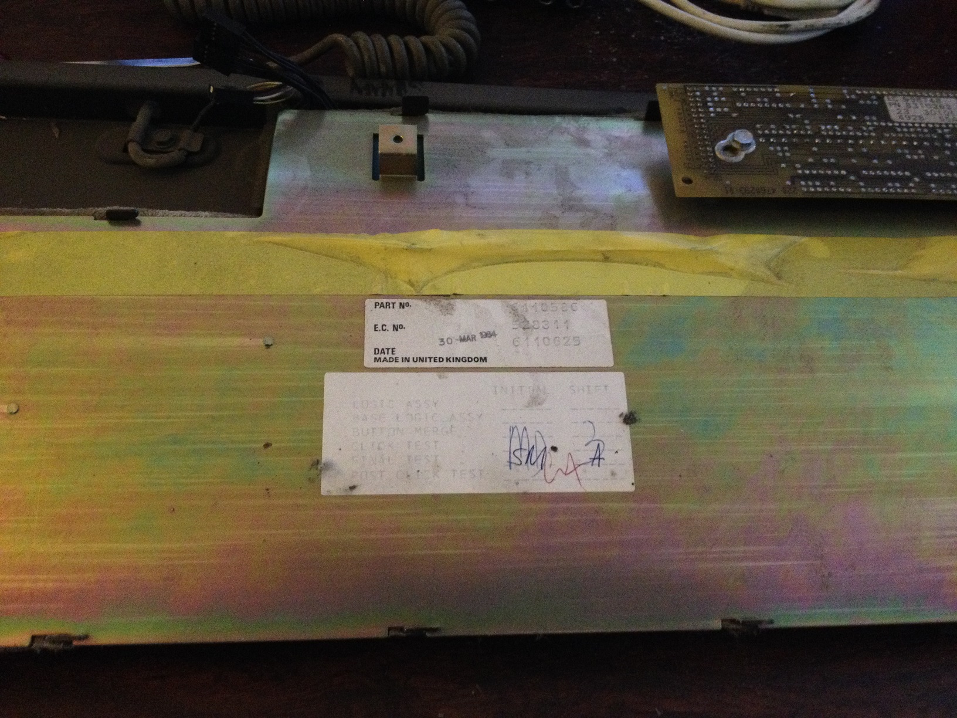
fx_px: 968
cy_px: 359
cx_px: 478
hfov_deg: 52.6
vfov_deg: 40.7
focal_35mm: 35
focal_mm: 4.28
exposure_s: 1/15
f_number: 2.4
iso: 400
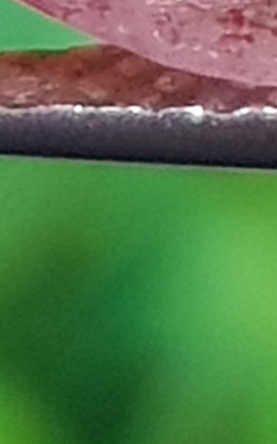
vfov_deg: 14.5
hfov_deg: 9.9
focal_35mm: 130
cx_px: 359
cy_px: -299
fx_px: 1572
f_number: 1.7
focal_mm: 4.3
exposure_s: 1/50
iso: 160
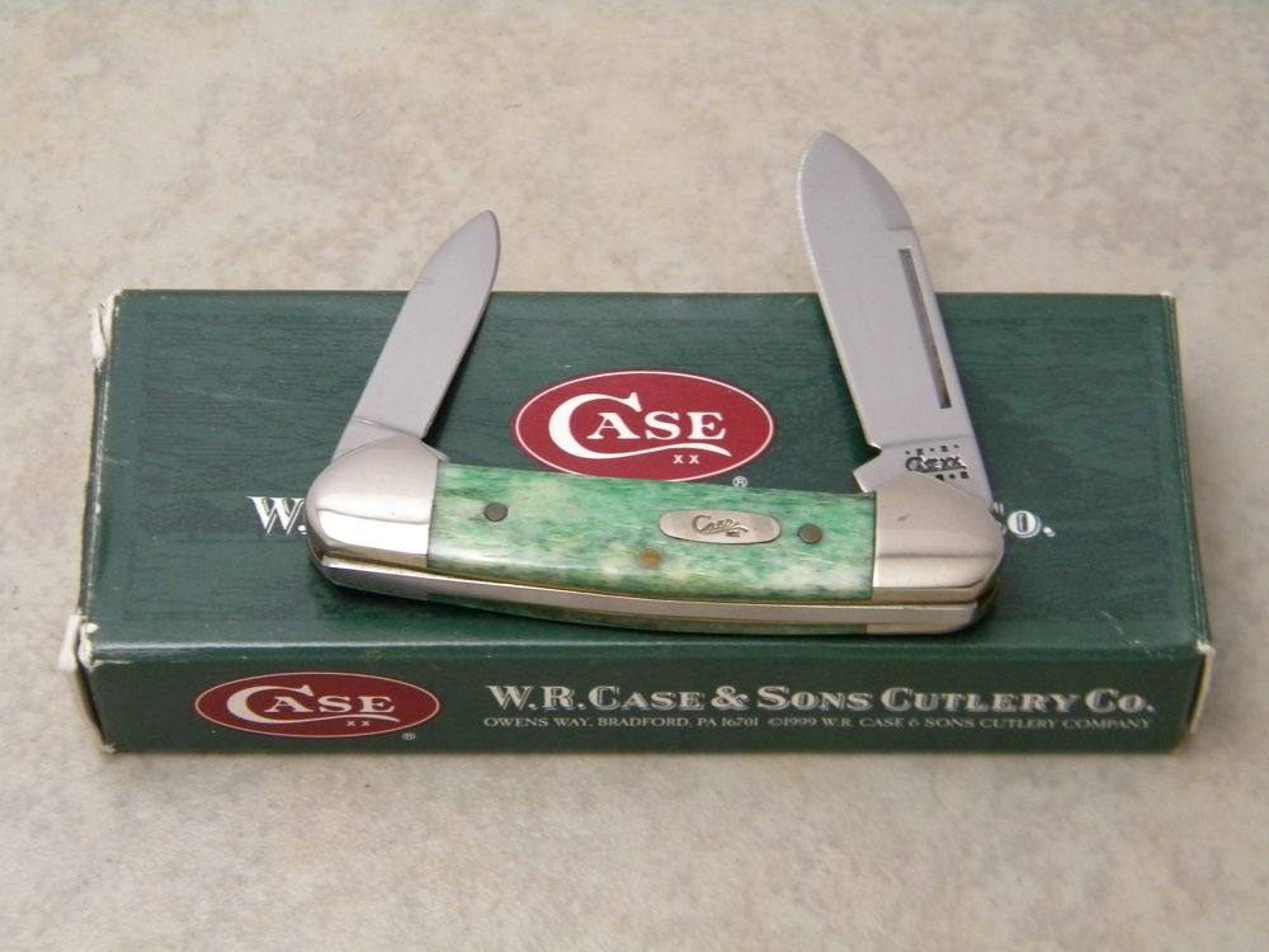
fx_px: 3043
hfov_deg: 23.6
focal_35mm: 83
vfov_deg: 17.8
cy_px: 476
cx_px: 634
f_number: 4.5
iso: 400
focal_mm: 15.1
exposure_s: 1/31.4
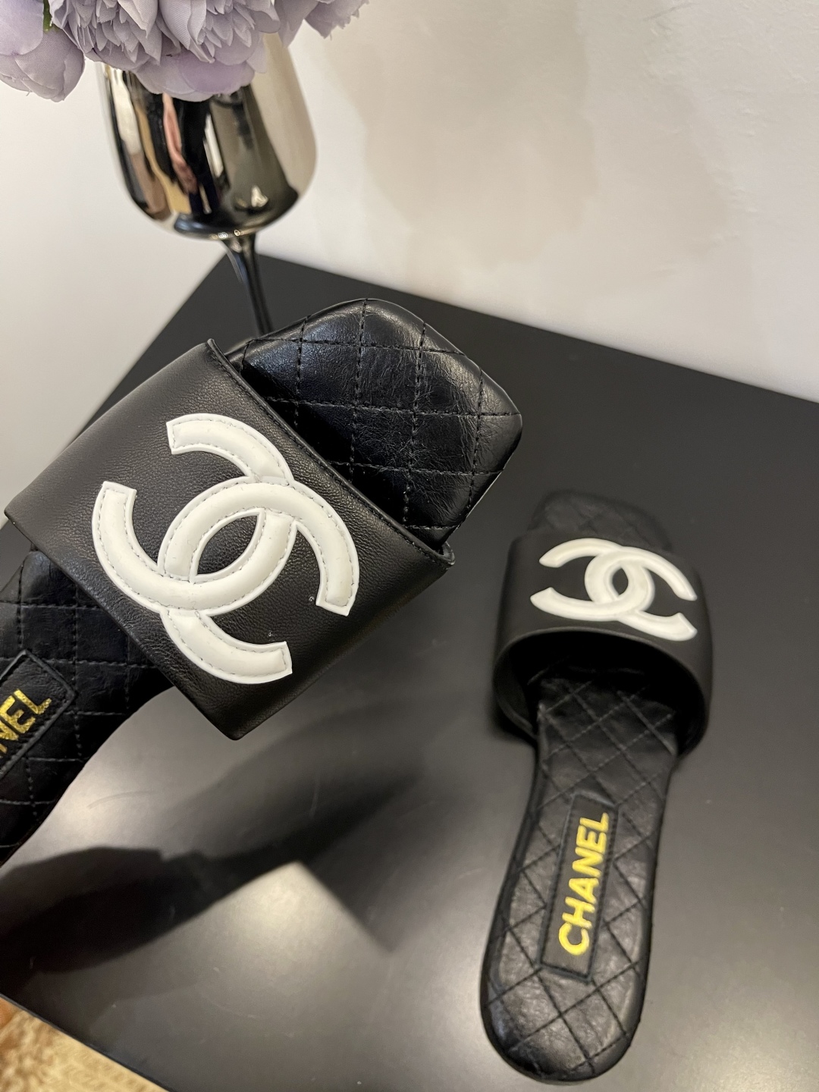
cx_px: 410
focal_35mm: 26
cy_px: 546
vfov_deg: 67.3
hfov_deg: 53.1
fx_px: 820
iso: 200
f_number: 1.6
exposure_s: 1/60
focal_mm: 5.1
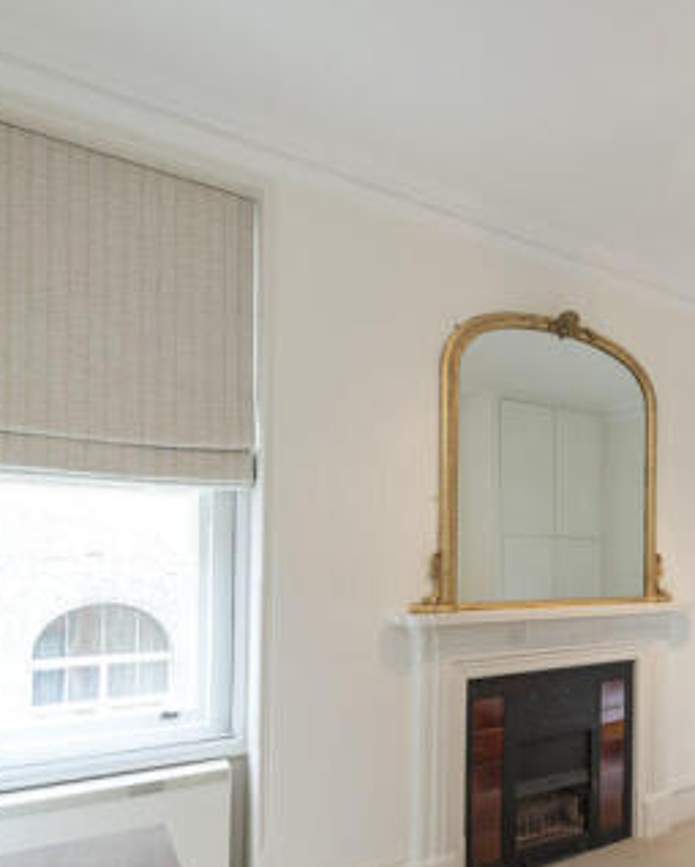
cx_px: 741
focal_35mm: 27
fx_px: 693
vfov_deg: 62.8
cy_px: 560
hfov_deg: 43.1
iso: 400
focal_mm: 14
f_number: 8
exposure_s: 1/4
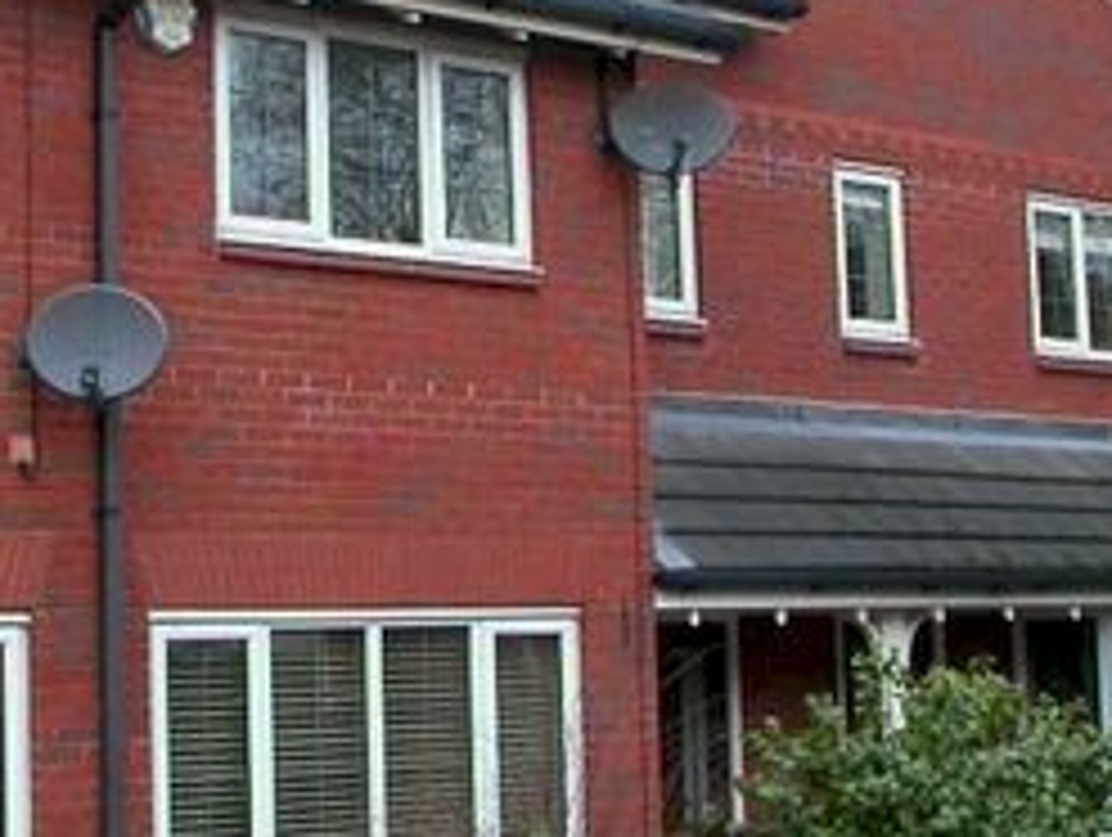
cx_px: 369
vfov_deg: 12.8
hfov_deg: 16.9
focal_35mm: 116
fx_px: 3732
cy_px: 398
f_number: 3
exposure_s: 1/44.3
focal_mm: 8.6
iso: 100
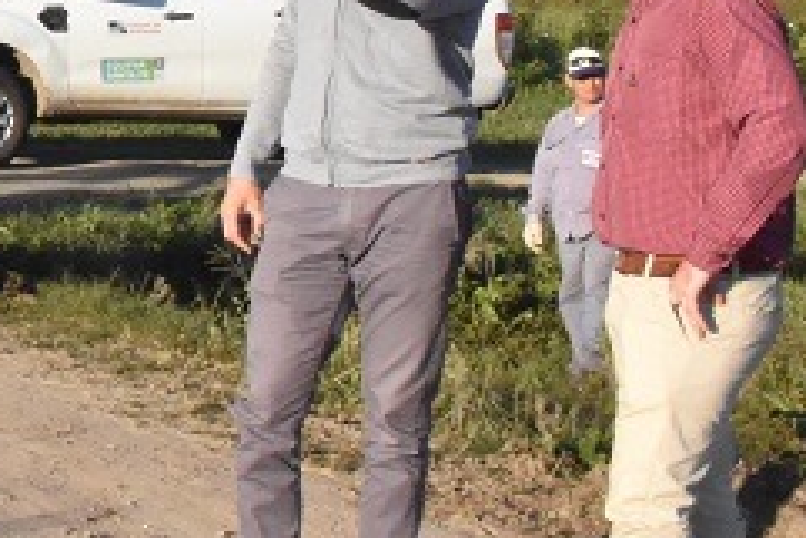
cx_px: -732
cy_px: -110
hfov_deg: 15.2
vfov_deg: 12.0
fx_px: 2509
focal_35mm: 112
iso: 1600
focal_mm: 18
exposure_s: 1/250
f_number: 22
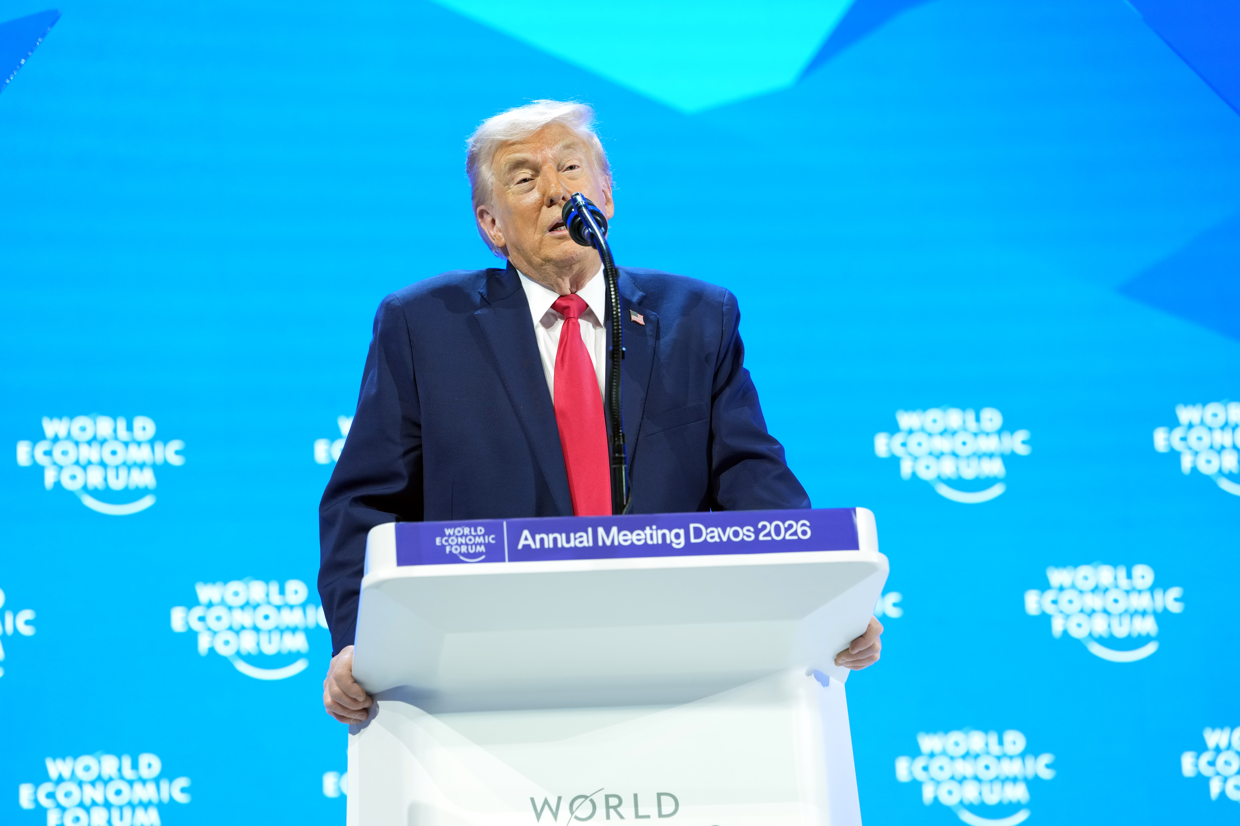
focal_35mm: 121
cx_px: 620
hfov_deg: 16.9
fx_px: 4167
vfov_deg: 11.3
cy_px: 413
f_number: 2.8
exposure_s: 1/160
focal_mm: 121
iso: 800
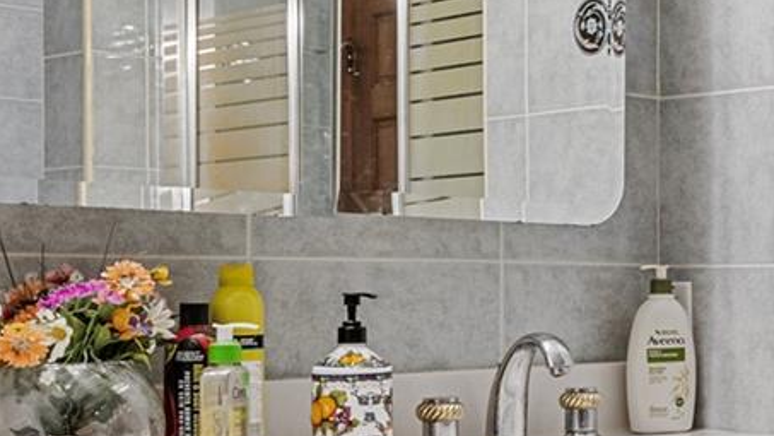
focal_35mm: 71
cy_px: 279
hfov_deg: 24.7
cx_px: 1076
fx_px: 1457
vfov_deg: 17.0
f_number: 8
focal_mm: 15
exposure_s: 1/10
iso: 500
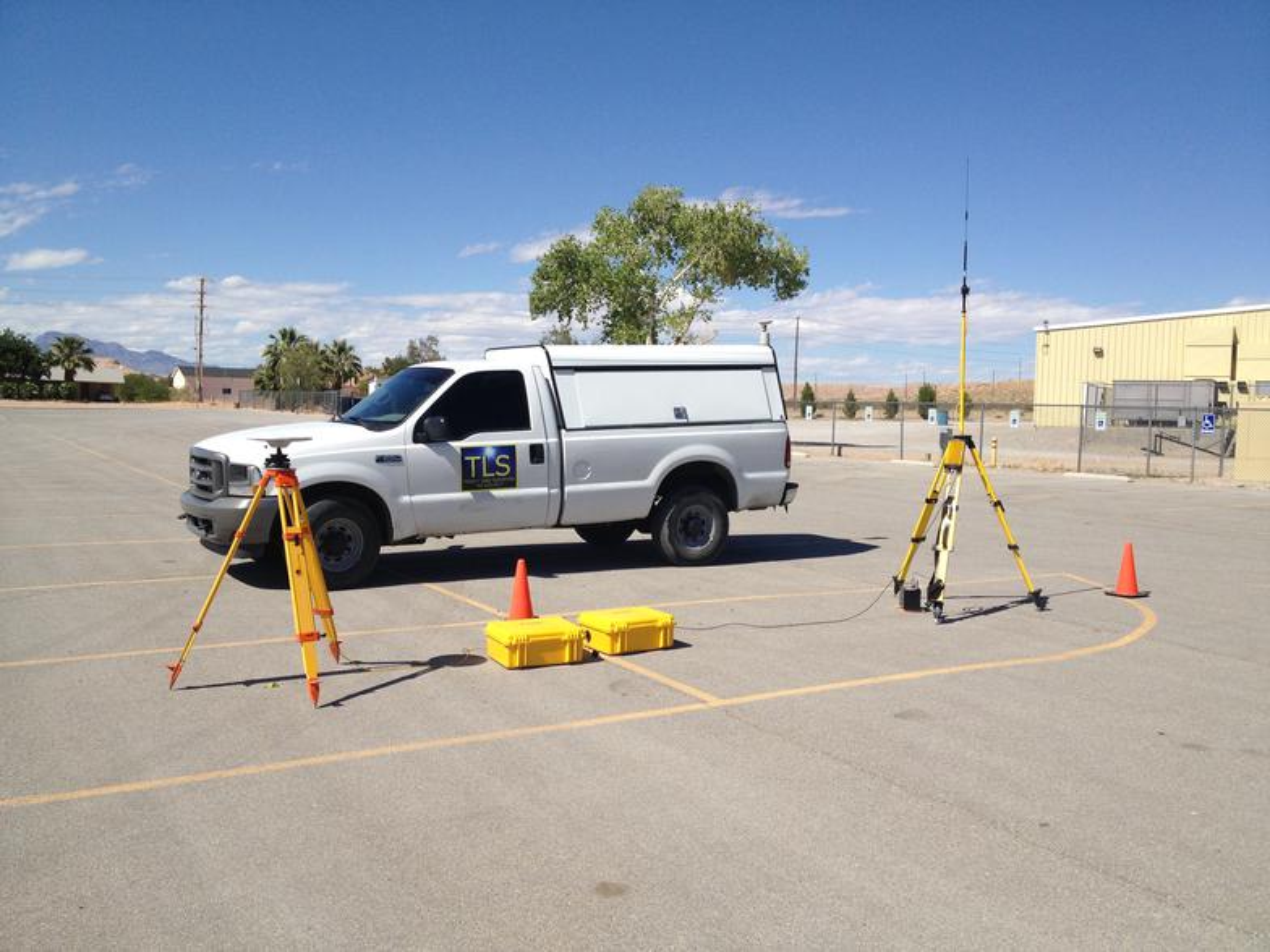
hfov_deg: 52.6
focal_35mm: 35
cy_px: 476
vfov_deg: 40.7
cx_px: 635
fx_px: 1284
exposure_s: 1/2907
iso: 50
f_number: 2.4
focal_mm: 4.28
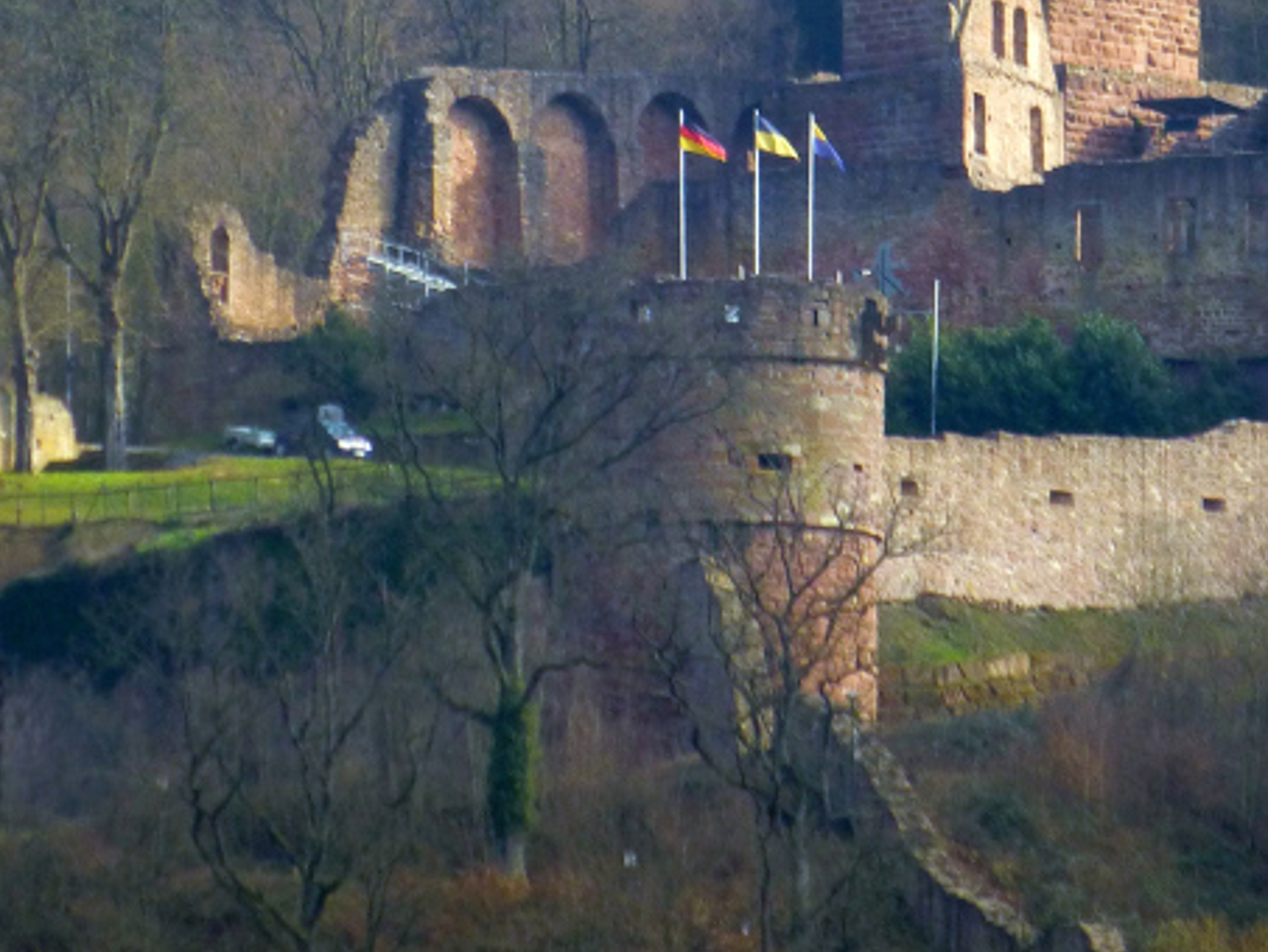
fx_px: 20592
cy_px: 123
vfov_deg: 2.6
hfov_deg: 3.5
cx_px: 672
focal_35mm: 562
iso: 100
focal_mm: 51.5
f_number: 5.9
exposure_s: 1/160
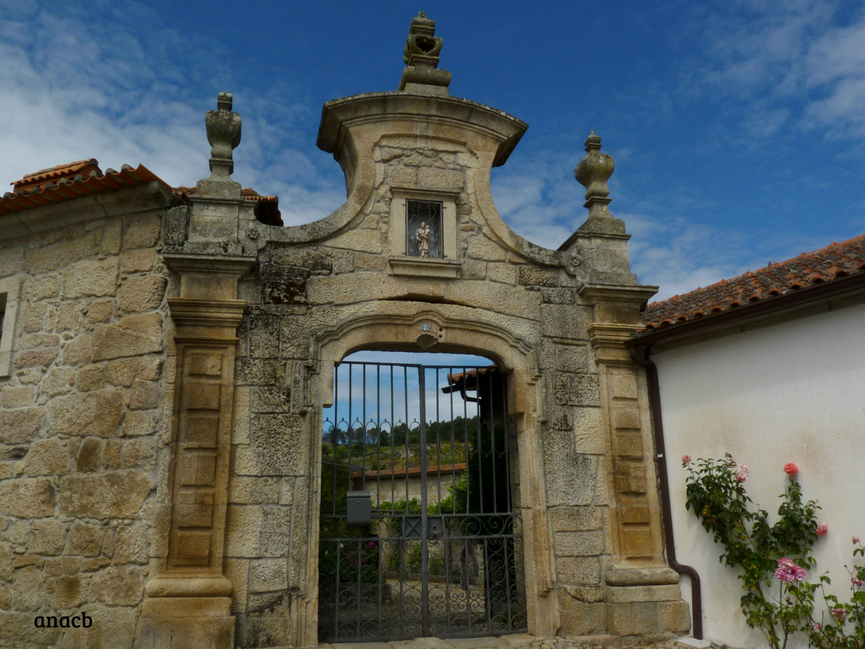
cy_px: 324
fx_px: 675
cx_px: 432
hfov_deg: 65.3
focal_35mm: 27
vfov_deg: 51.4
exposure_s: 1/500
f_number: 7.1
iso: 80
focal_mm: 4.8
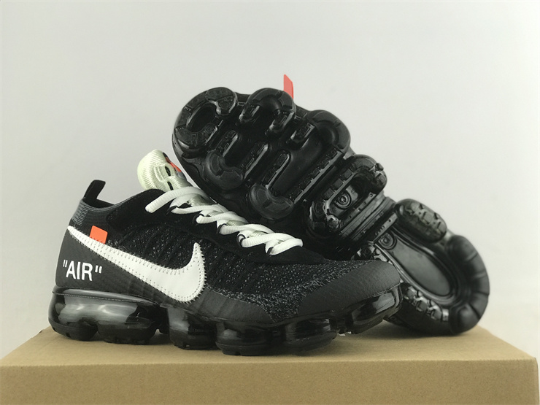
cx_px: 270
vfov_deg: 25.7
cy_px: 202
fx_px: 889
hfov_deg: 33.8
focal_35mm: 57
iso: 64
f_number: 2.8
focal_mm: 6.6
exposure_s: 1/50
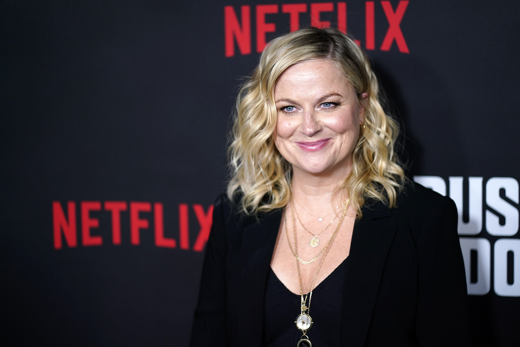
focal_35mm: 85
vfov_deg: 16.1
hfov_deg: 23.9
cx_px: 260
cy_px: 174
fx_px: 1228
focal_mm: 85
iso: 500
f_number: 1.8
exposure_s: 1/400
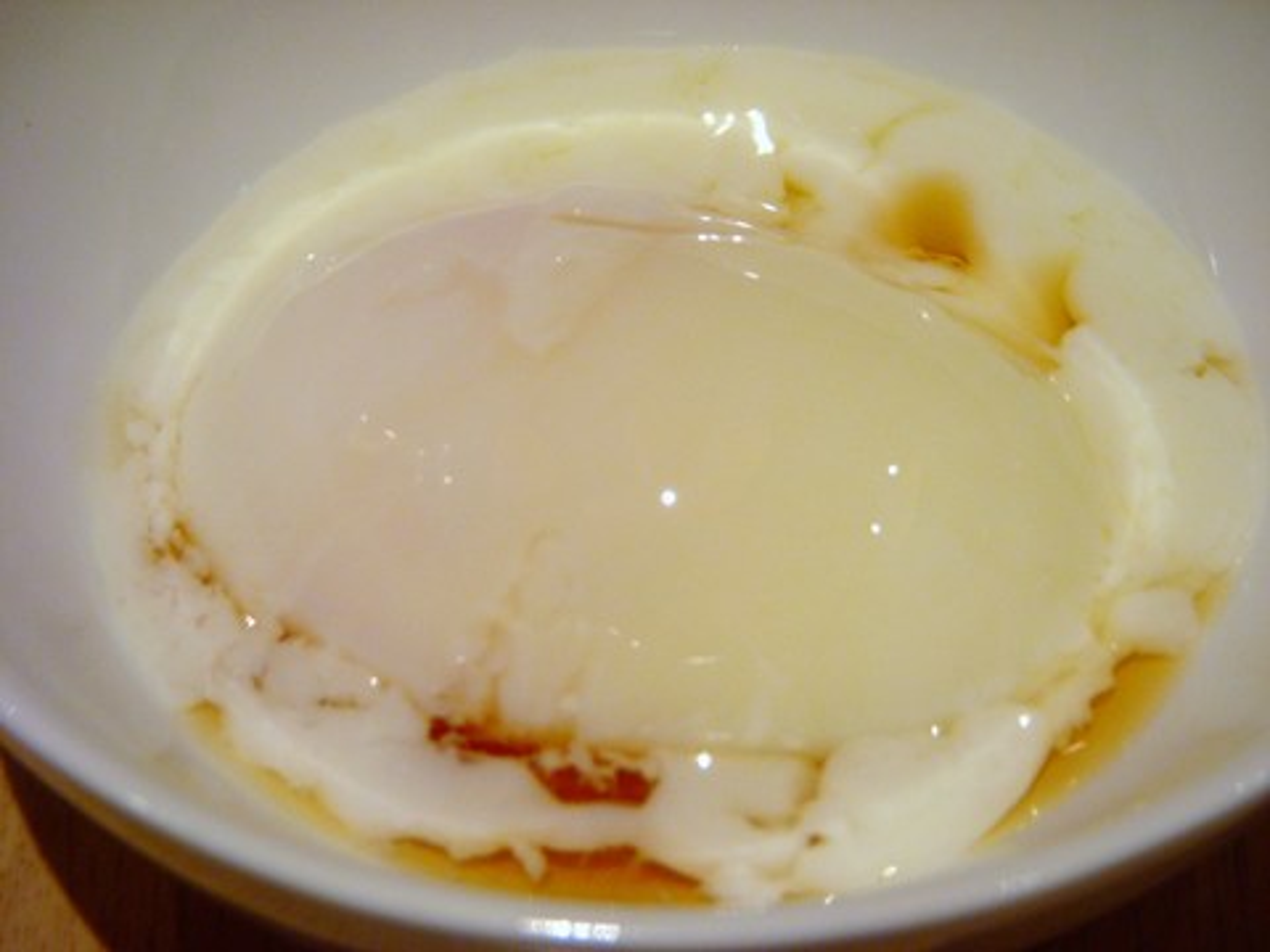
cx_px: 635
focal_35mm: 85
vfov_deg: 17.4
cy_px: 476
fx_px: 3119
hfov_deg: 23.0
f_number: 4
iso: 100
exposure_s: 1/30
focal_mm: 14.1
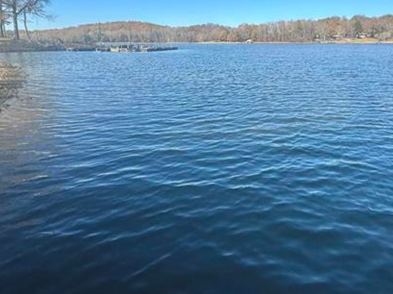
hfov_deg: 75.6
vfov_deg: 59.2
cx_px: 234
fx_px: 250
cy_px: 91
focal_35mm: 22
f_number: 2.2
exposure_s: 1/1208
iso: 50
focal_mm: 2.22
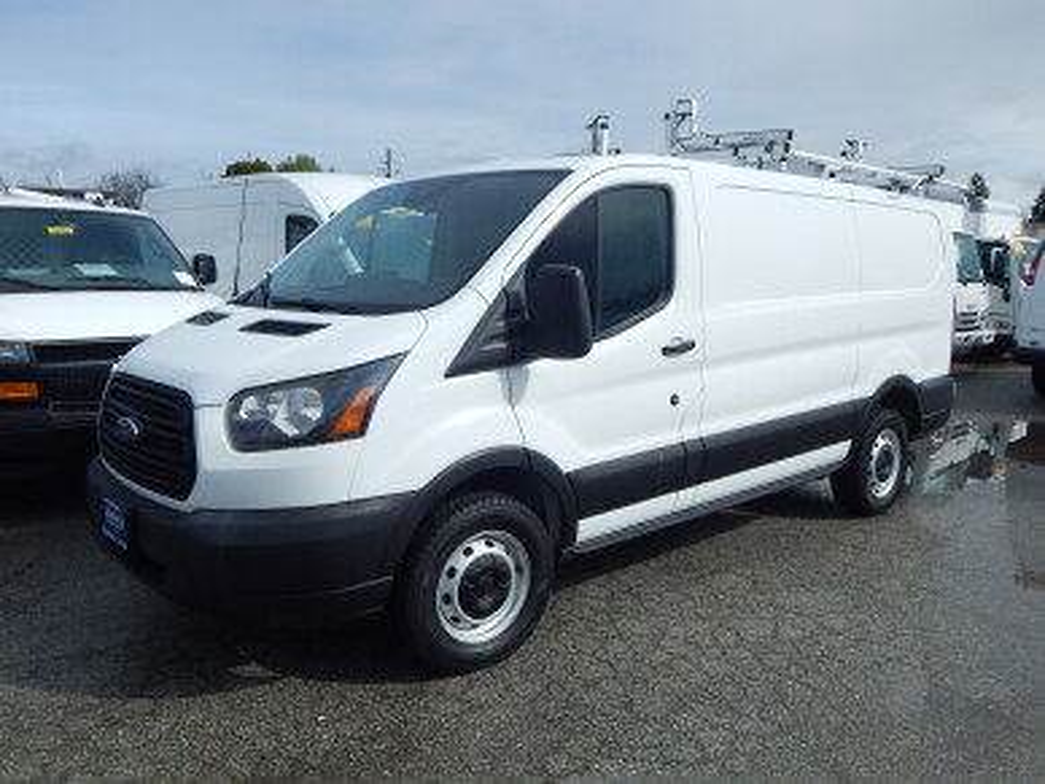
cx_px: 522
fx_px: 845
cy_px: 392
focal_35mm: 28
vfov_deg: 49.7
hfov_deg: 63.4
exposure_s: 1/1000
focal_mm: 5.1
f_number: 6.3
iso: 125
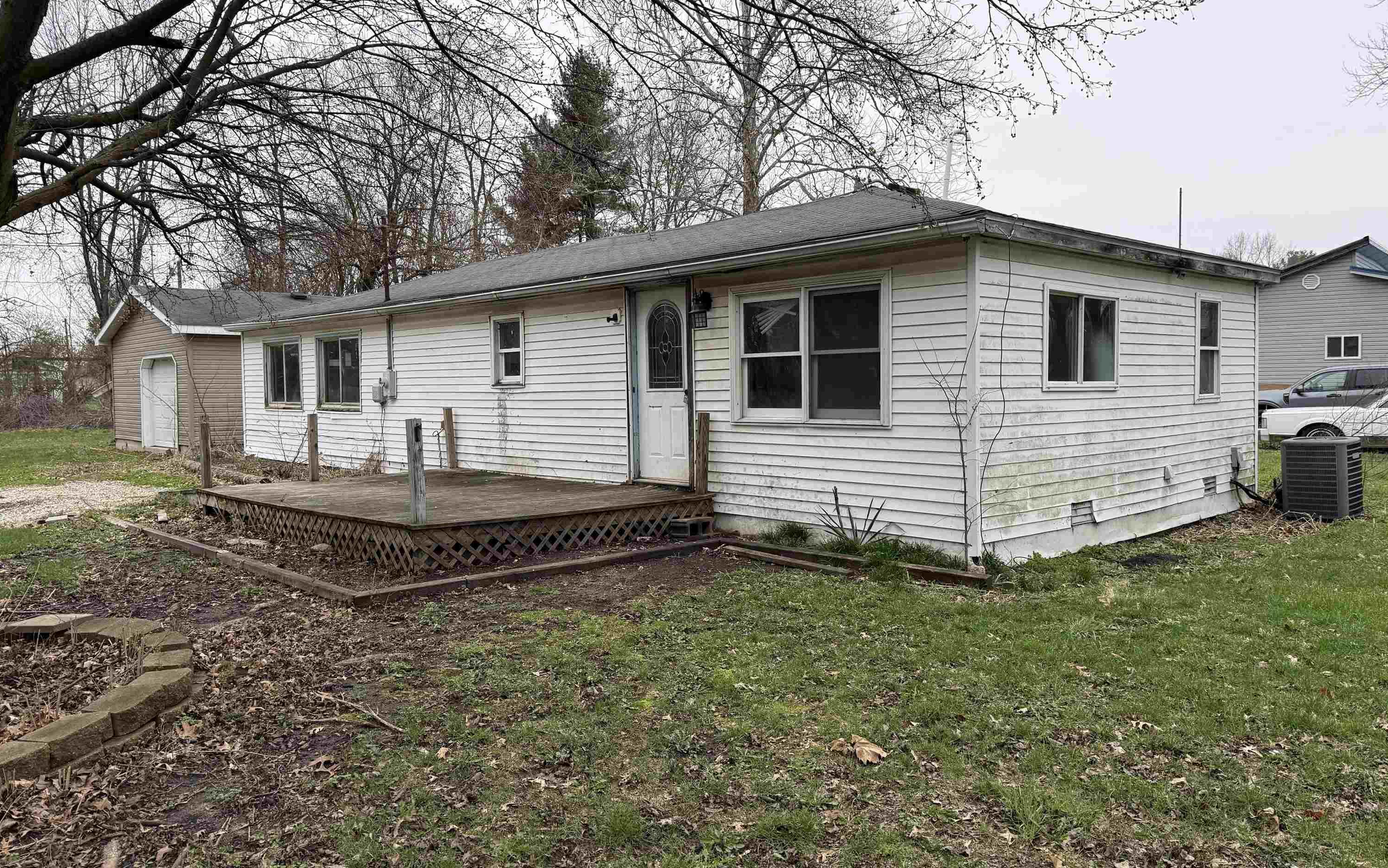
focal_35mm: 26
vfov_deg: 47.6
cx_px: 684
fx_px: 984
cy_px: 418
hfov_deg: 70.4
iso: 80
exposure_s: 1/1075
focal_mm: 6.76
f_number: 1.78
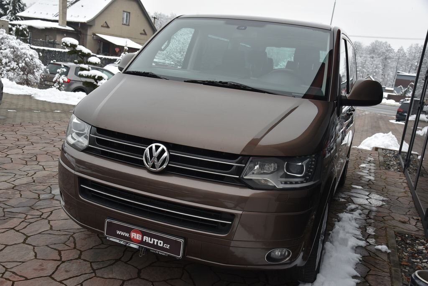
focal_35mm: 35
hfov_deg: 54.4
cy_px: 143
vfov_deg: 37.9
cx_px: 214
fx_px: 416
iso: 500
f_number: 7.1
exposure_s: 1/200
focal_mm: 35
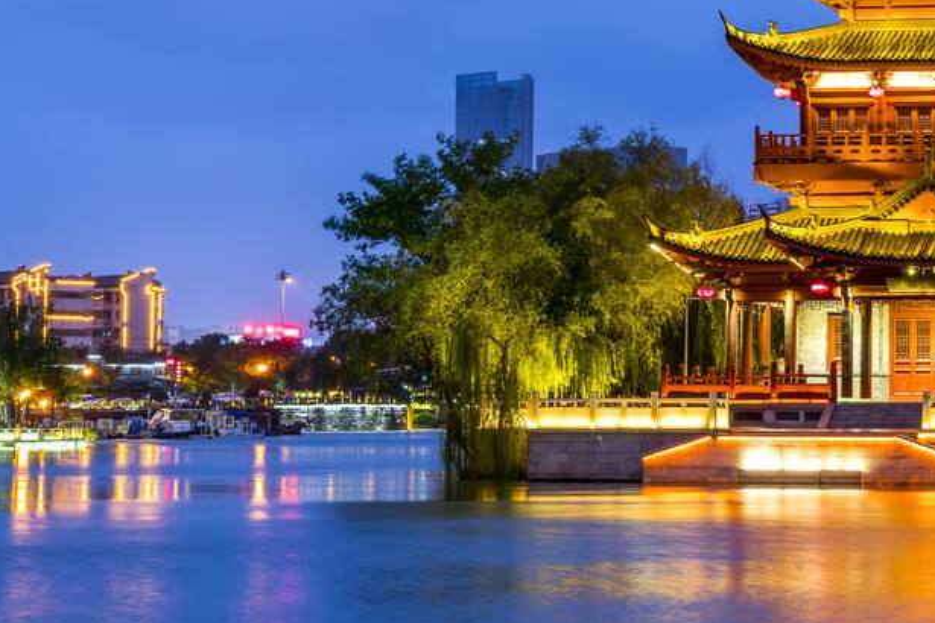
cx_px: 906
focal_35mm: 117
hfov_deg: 17.1
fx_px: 3039
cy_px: 143
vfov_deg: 11.7
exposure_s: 5
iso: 100
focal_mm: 60
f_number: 11
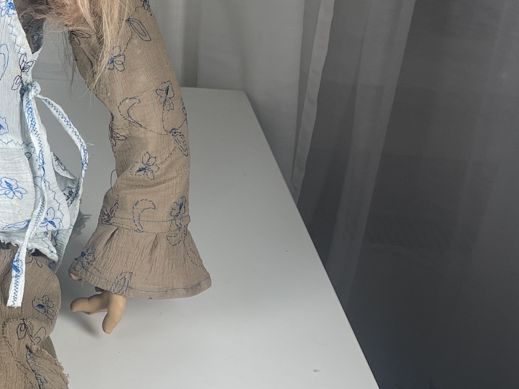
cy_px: 169
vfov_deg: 19.9
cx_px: -199
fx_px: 1110
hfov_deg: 22.7
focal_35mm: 74
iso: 32
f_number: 1.6
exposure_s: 1/100
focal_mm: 5.1
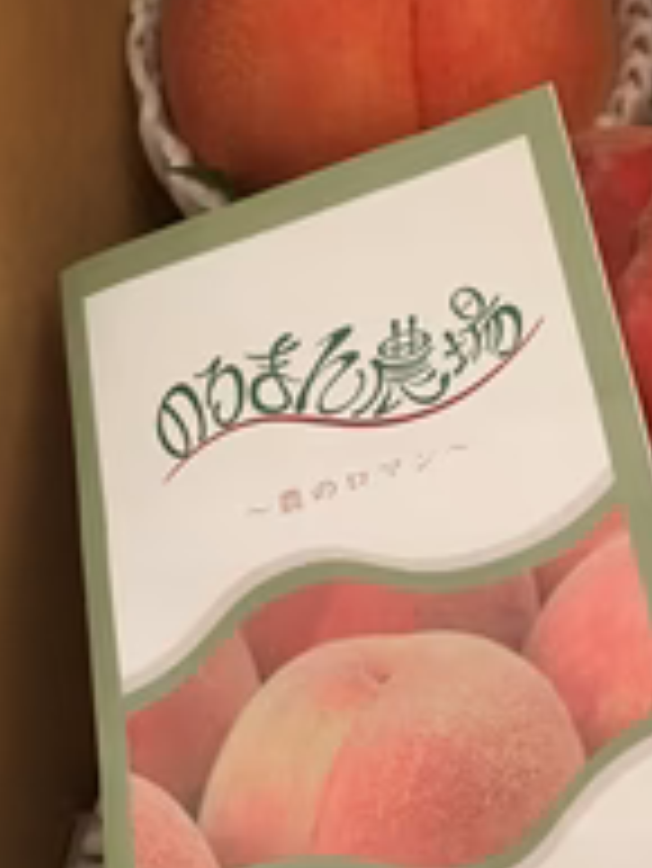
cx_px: 656
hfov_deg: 23.4
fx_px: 1505
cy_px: 567
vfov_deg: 31.9
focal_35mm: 60
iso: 200
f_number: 2.2
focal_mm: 4.15
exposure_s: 1/15
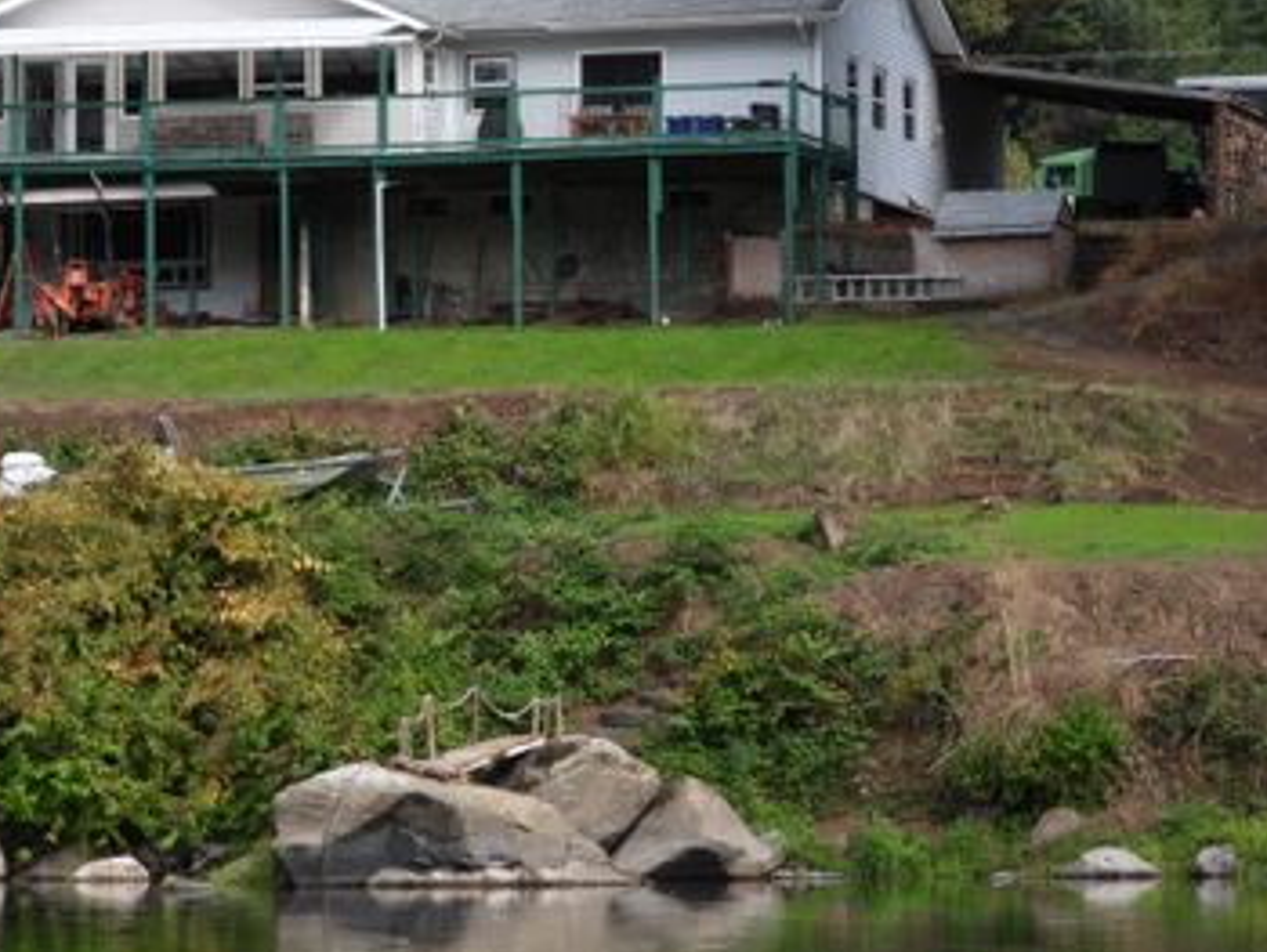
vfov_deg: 7.0
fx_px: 7838
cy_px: 402
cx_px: 510
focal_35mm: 214
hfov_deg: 9.2
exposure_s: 1/640
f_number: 4
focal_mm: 22.5
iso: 100
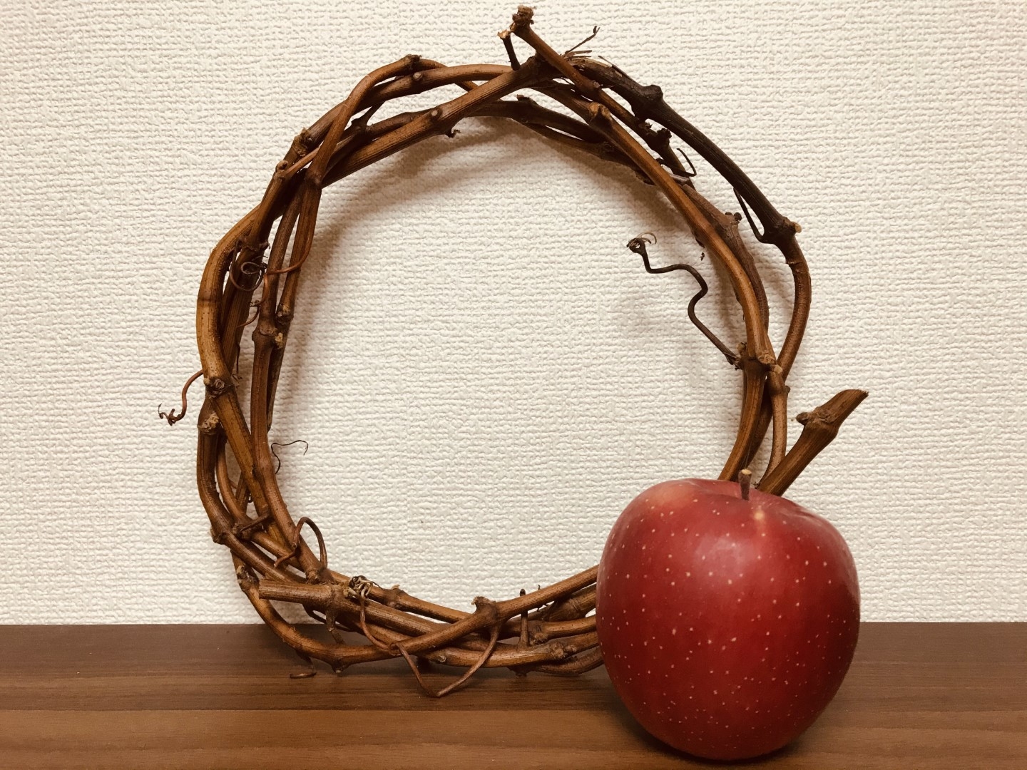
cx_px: 514
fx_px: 831
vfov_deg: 49.7
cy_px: 385
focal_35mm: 28
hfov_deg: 63.4
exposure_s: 1/33
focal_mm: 4
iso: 25
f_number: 1.8
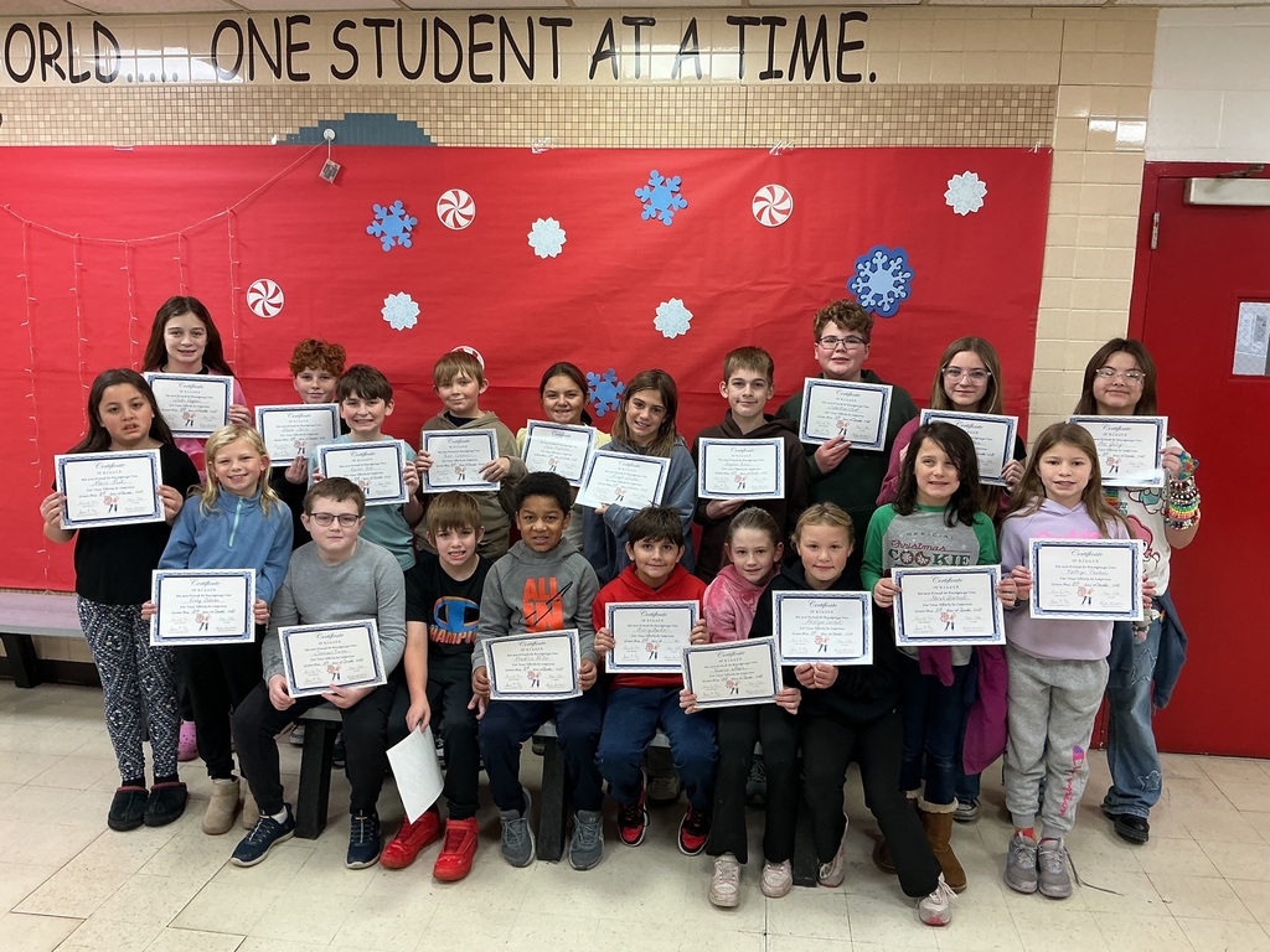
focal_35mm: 29
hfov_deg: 61.7
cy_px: 476
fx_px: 1064
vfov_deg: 48.2
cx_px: 635
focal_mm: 3
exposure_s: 1/60
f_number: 1.8
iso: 64
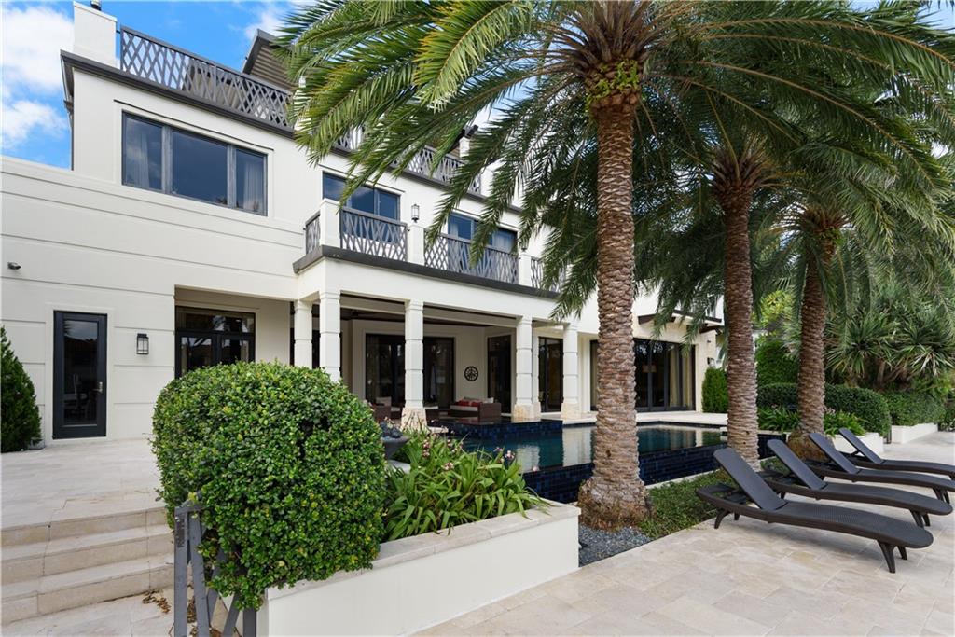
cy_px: 318
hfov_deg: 96.7
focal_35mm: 16
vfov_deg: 73.8
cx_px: 478
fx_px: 424
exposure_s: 1/250
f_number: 8
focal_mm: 16
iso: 250
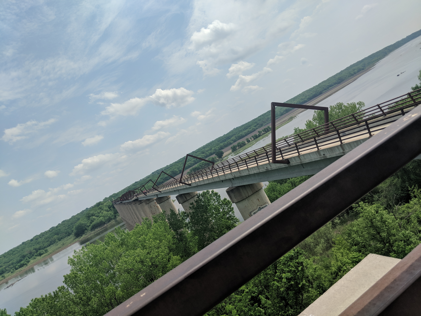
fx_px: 328
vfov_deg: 51.4
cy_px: 158
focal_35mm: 27
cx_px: 210
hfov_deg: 65.3
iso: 62
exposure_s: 1/5848
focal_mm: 4.44
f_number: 1.8
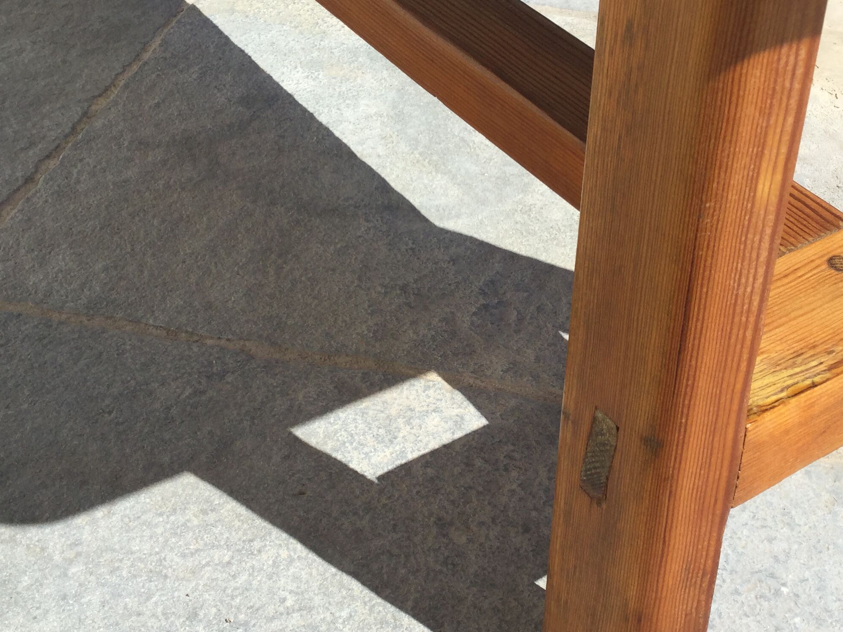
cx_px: 494
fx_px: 1242
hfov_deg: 37.4
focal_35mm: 51
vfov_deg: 28.6
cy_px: 323
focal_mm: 3.3
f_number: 2.4
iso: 25
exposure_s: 1/1698
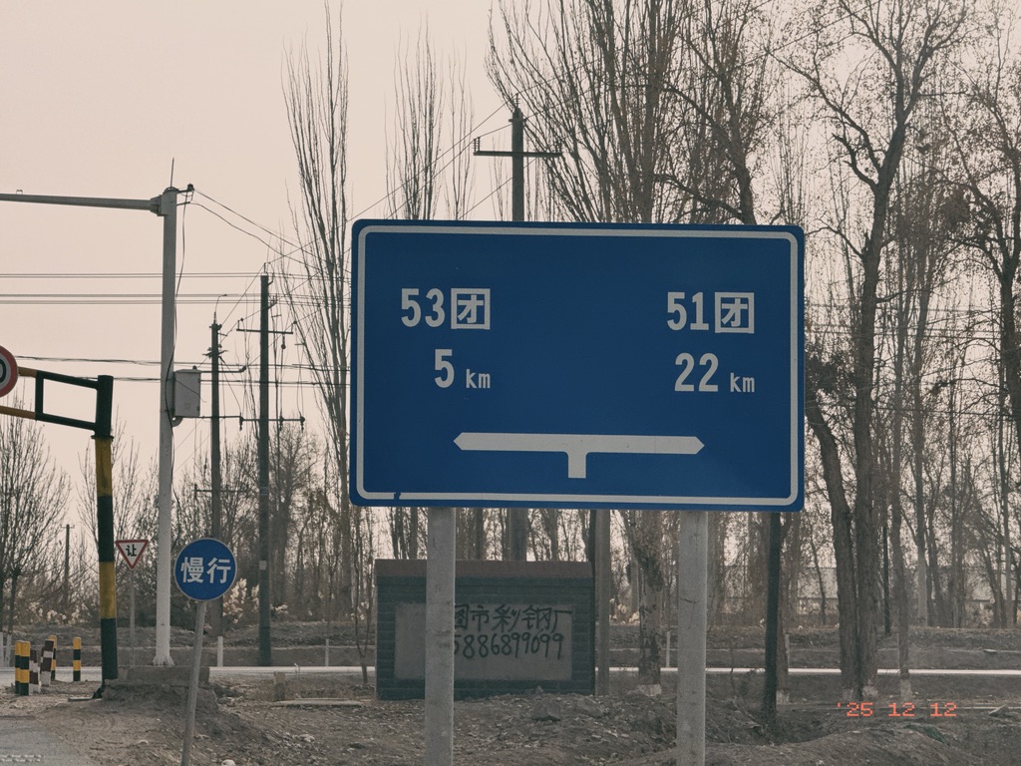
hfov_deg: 16.4
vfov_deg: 12.3
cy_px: 383
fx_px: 3539
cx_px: 510
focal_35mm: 120
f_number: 2.8
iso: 50
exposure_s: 1/2358
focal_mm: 15.66
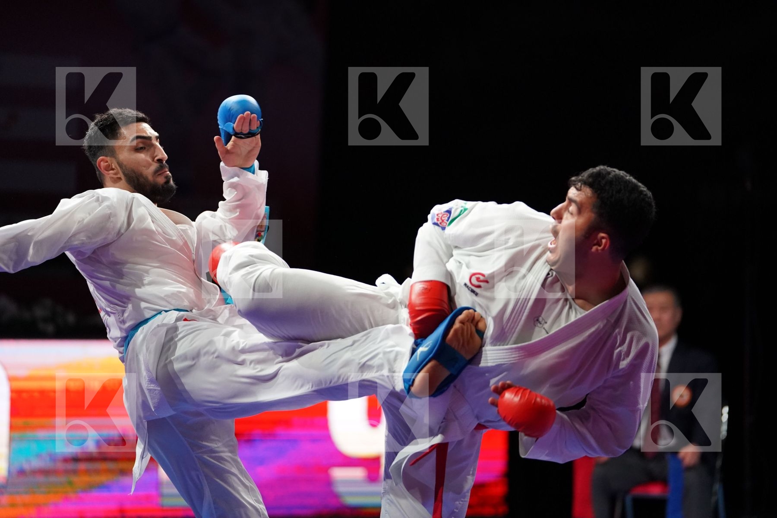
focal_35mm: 158
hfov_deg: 13.0
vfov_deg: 8.7
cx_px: 388
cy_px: 259
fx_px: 3410
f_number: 2.8
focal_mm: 158
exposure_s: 1/1000
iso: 4000
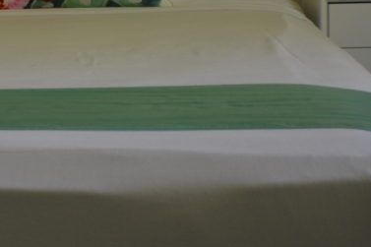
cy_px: -76
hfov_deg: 11.0
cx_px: -63
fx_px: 1889
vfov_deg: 7.4
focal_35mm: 183
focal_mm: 45
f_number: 5.3
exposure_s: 1/40
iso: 400
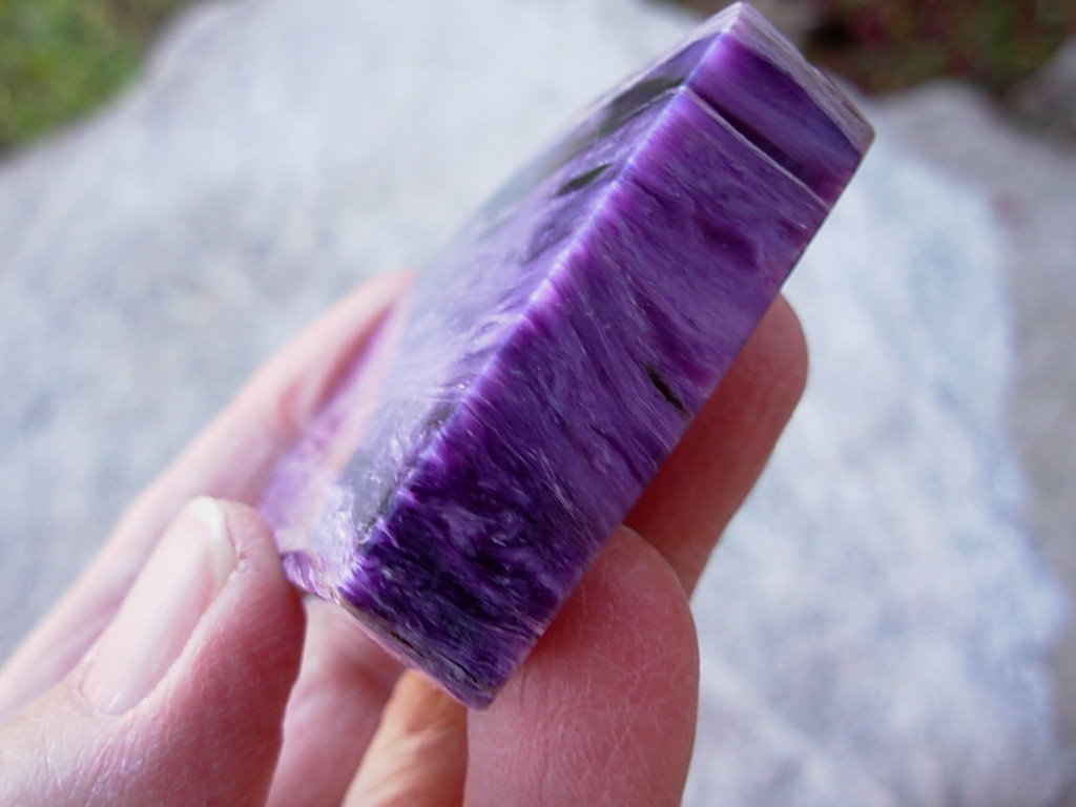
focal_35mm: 38
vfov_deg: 37.7
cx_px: 538
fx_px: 1181
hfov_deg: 49.0
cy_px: 404
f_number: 2.9
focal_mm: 6.3
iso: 50
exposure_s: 1/27.7
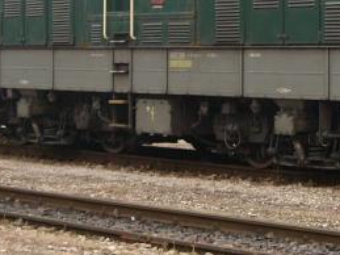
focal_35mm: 213
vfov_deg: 7.0
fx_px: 2091
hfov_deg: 9.3
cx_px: 264
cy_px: 37
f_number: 3.2
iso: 200
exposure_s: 1/15
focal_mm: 11.4
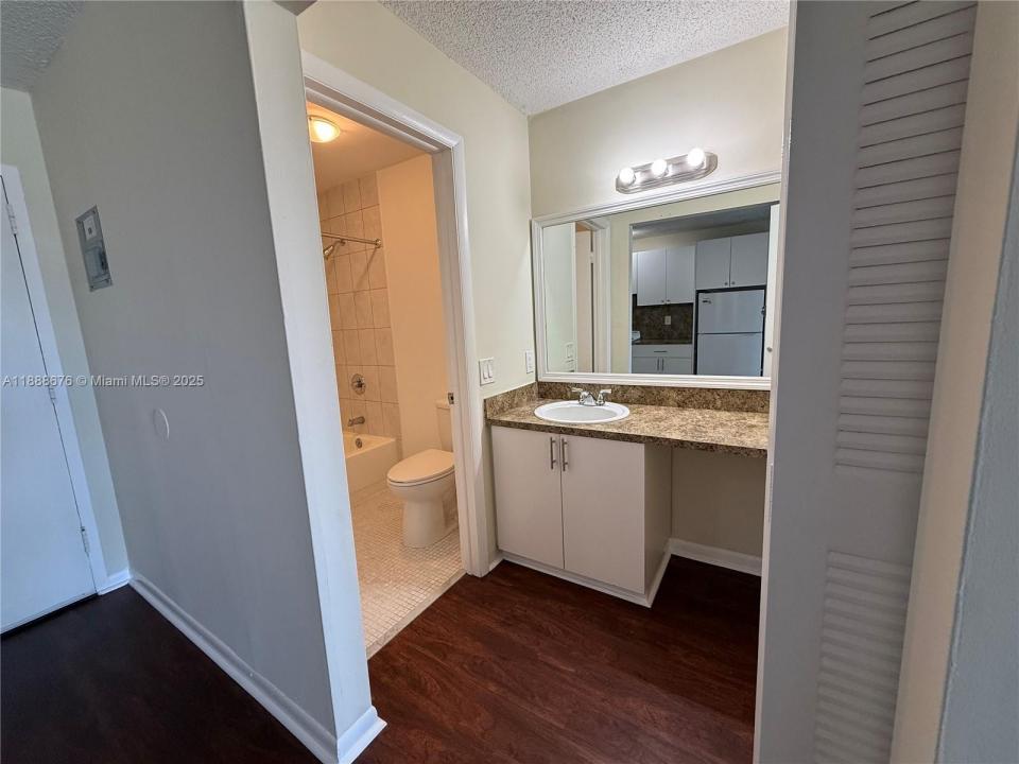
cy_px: 382
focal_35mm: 14
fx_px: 412
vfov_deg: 85.7
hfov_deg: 102.1
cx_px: 510
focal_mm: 2.22
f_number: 2.2
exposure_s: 1/120
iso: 160
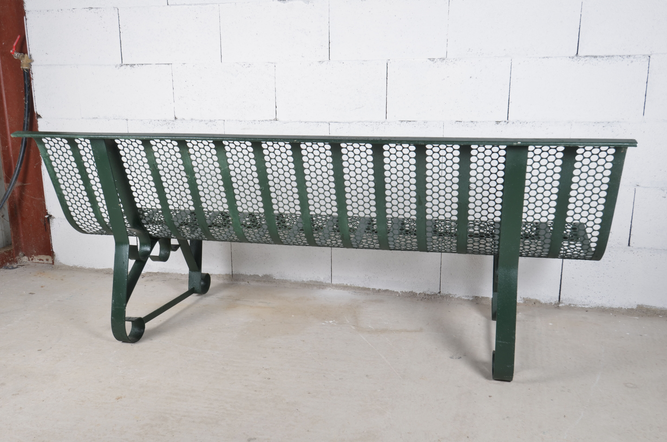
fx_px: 555
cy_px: 221
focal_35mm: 30
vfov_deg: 43.4
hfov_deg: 62.0
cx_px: 334
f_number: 11
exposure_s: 1/125
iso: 100
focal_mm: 20
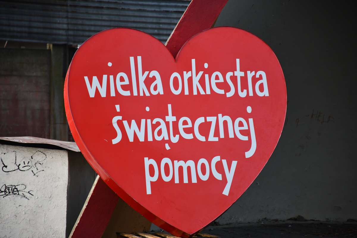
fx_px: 2082
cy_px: 119
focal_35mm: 210
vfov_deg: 6.5
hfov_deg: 9.8
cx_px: 178
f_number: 5.6
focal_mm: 140
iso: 800
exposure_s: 1/640
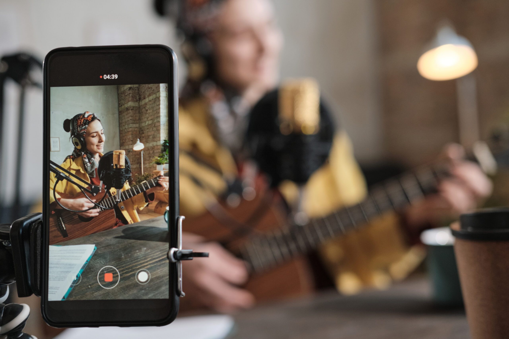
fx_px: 749
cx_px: 254
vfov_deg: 25.5
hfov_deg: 37.5
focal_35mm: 53
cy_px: 170
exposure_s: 1/250
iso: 800
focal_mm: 35
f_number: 2.8
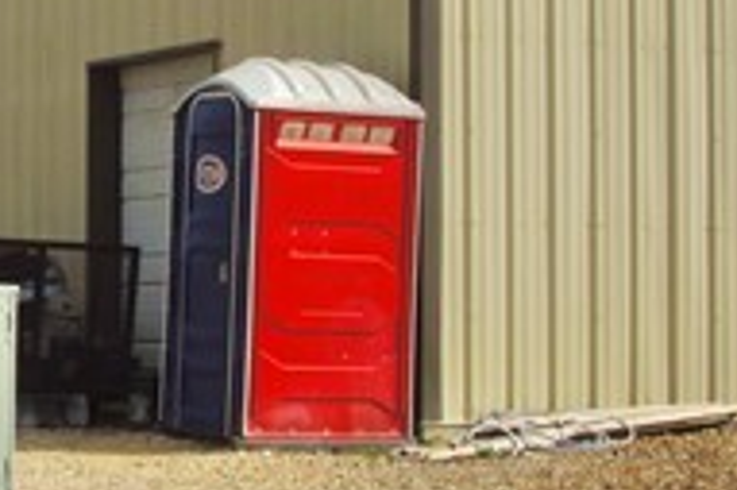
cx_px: 81
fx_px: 2963
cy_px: 150
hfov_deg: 14.1
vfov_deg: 9.4
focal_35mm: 145
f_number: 13
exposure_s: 1/320
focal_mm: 17
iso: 100
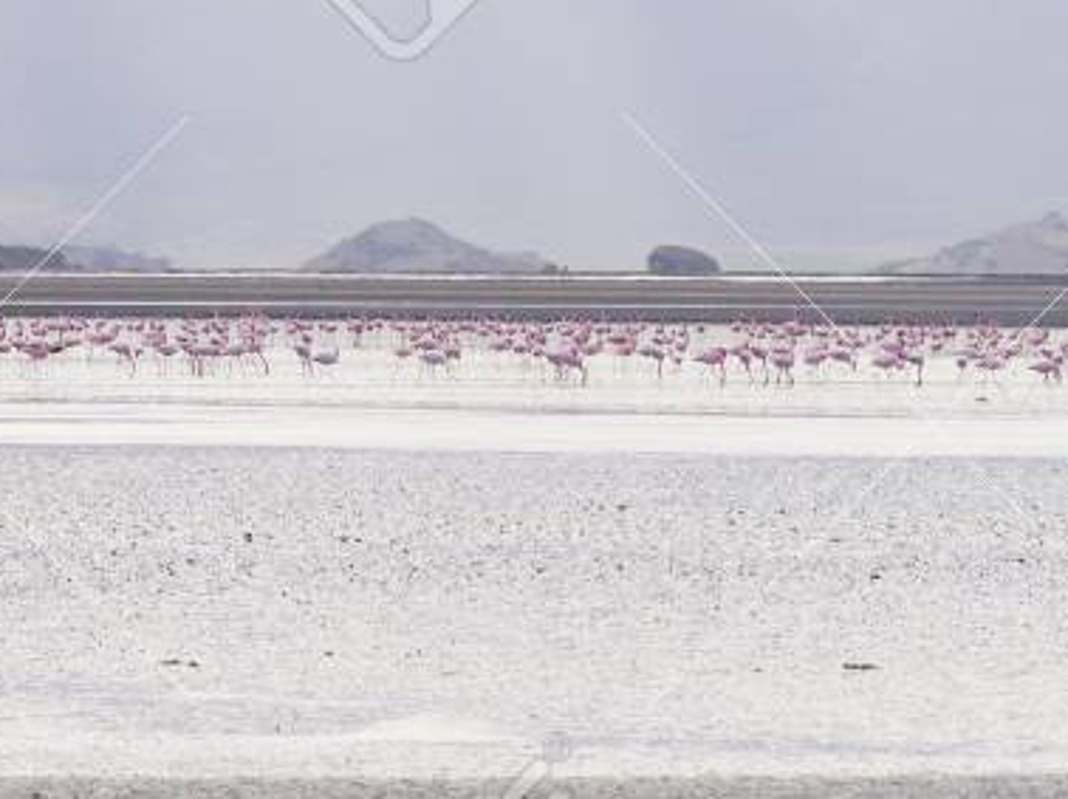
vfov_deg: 3.6
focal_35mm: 413
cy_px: -52
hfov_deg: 4.8
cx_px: -105
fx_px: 12734
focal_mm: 60
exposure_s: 1/320
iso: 200
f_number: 6.3
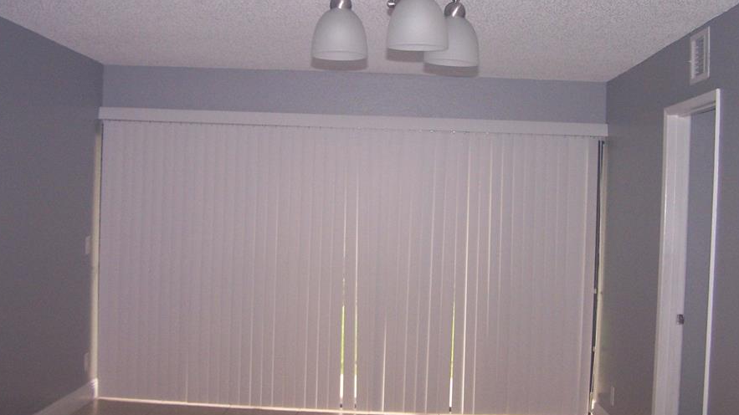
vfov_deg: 24.9
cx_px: 389
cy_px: 187
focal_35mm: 48
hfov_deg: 42.9
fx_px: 940
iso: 140
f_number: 2.8
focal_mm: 6.3
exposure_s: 1/45
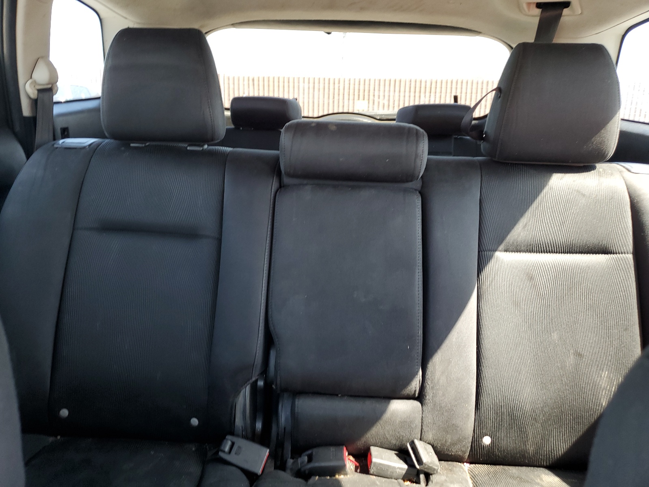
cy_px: 244
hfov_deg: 67.3
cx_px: 324
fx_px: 487
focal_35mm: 26
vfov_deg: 53.1
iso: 56
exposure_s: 1/60.2
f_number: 1.5
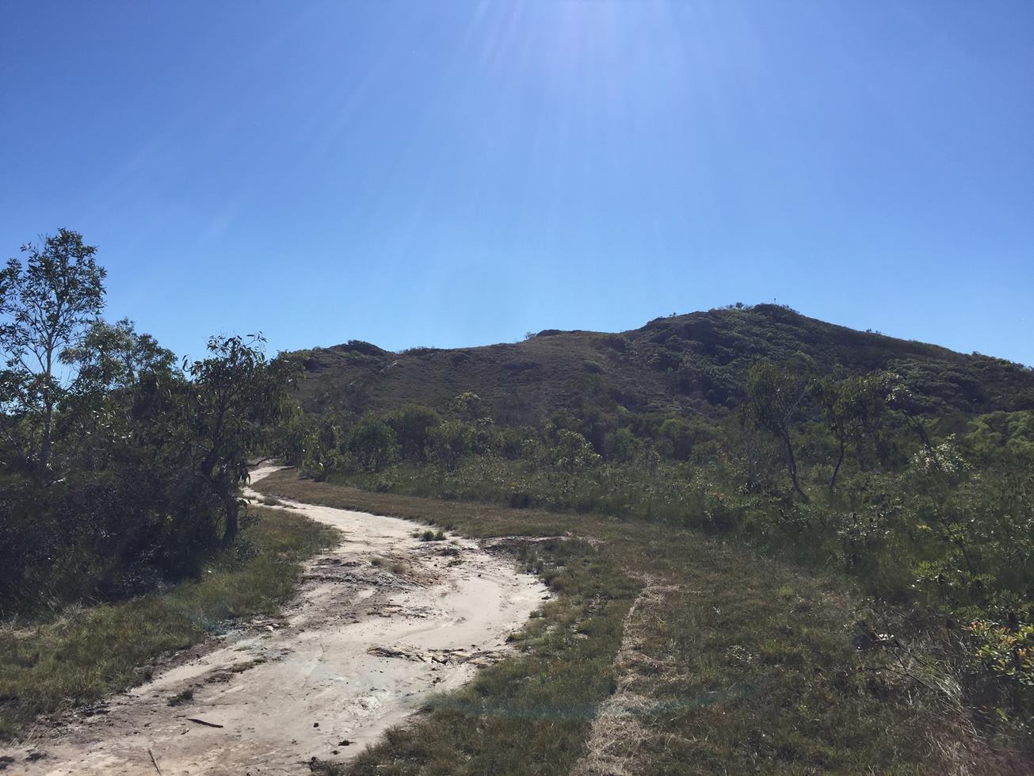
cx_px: 517
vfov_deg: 48.2
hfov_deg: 61.7
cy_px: 388
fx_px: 866
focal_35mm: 29
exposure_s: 1/2825
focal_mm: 4.15
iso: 32
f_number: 2.2
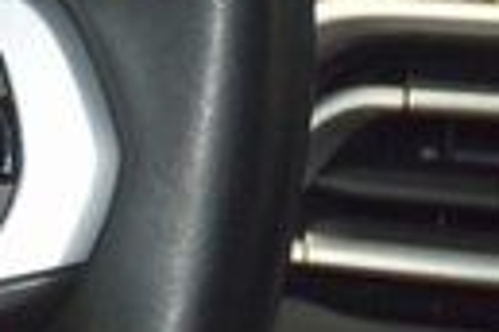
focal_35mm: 369
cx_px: -901
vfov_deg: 3.7
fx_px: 5114
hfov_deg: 5.3
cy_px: 29
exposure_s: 1/50
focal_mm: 31
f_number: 4
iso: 800
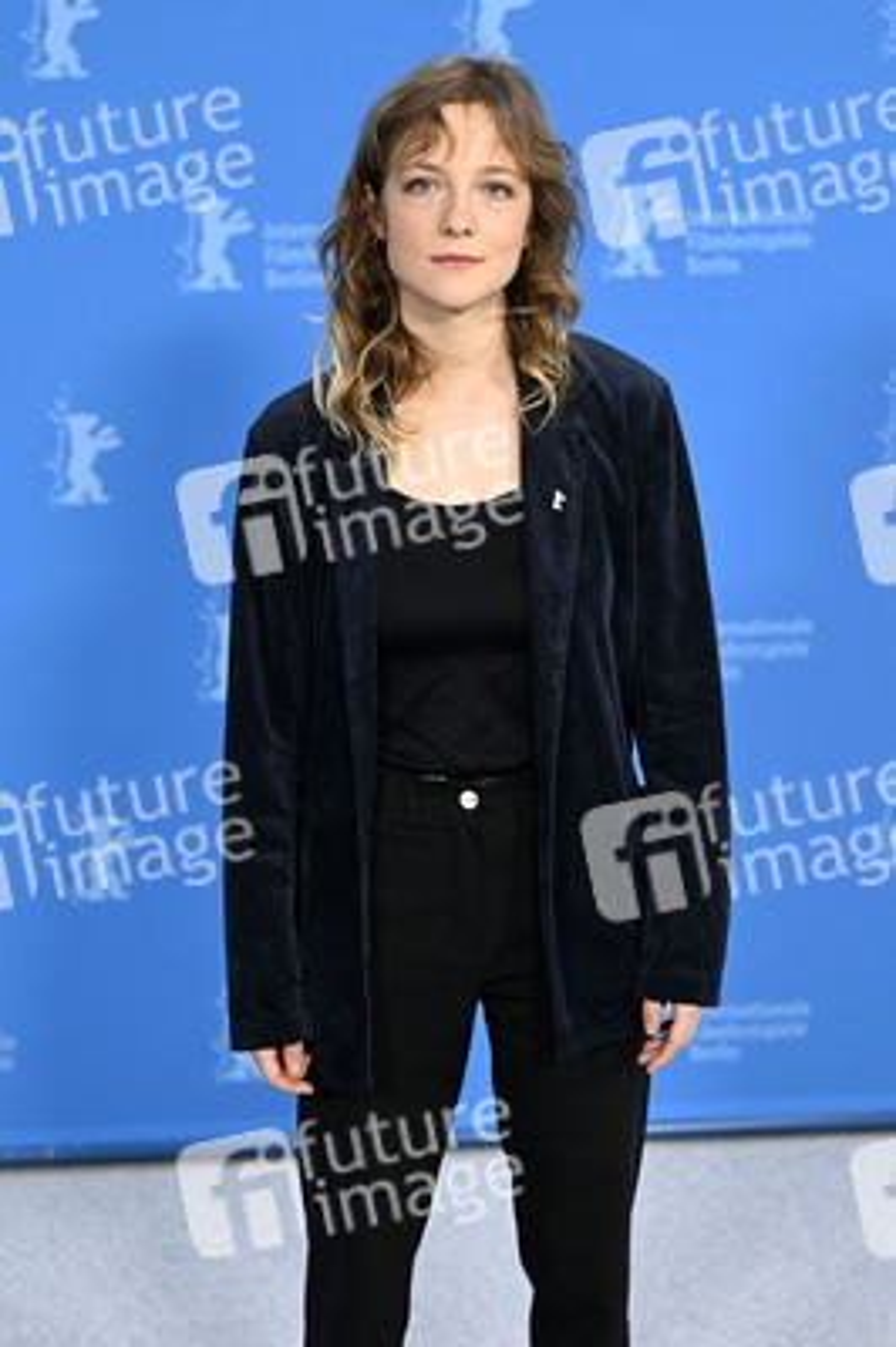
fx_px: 2618
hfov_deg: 19.4
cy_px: 674
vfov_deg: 28.9
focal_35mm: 70
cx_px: 448
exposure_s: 1/640
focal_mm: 70
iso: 1600
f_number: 2.8
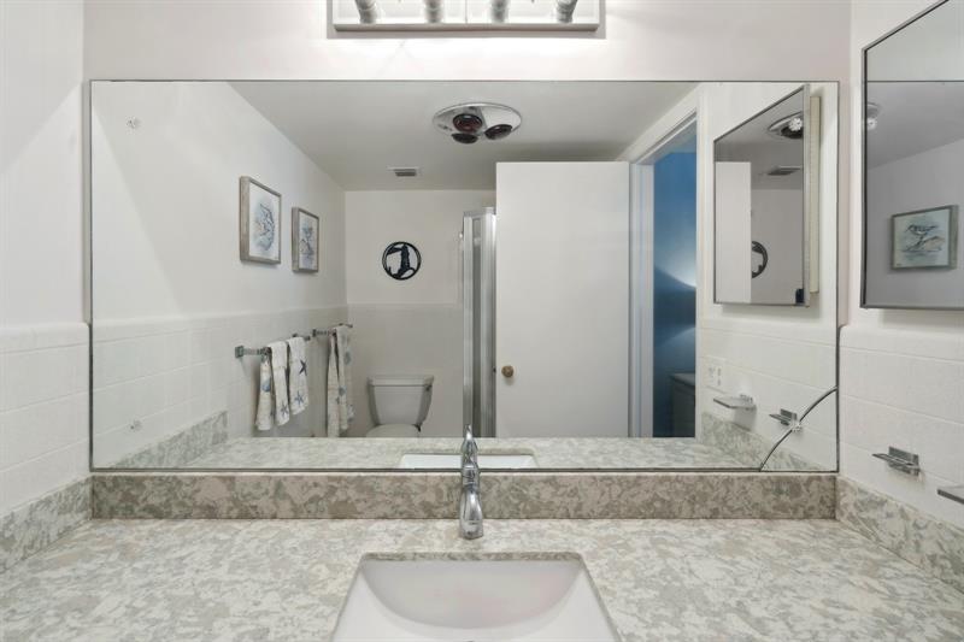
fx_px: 428
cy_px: 321
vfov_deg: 73.7
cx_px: 482
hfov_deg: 96.7
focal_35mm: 16
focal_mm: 16
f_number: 8
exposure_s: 1/8
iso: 400
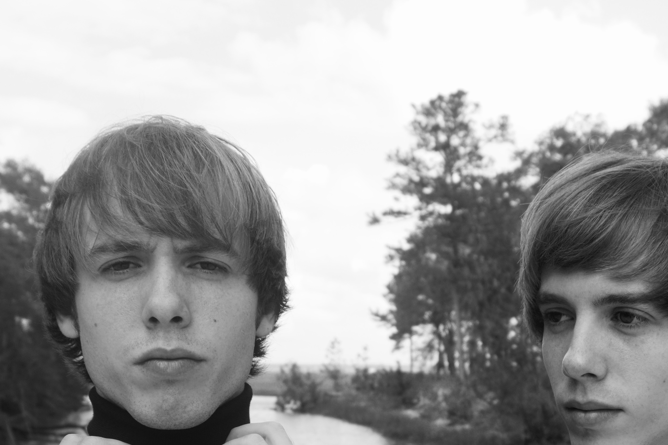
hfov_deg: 30.9
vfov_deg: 20.2
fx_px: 1205
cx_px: 389
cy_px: 458
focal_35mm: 65
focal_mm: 20
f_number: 5.6
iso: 100
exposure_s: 1/200
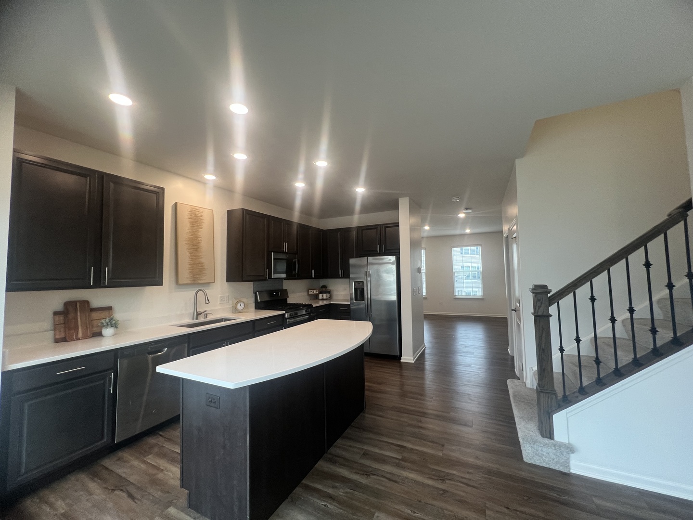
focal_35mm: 13
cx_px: 346
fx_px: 260
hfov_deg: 106.2
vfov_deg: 89.9
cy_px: 260
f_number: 1.8
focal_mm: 1.57
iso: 160
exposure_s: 1/120
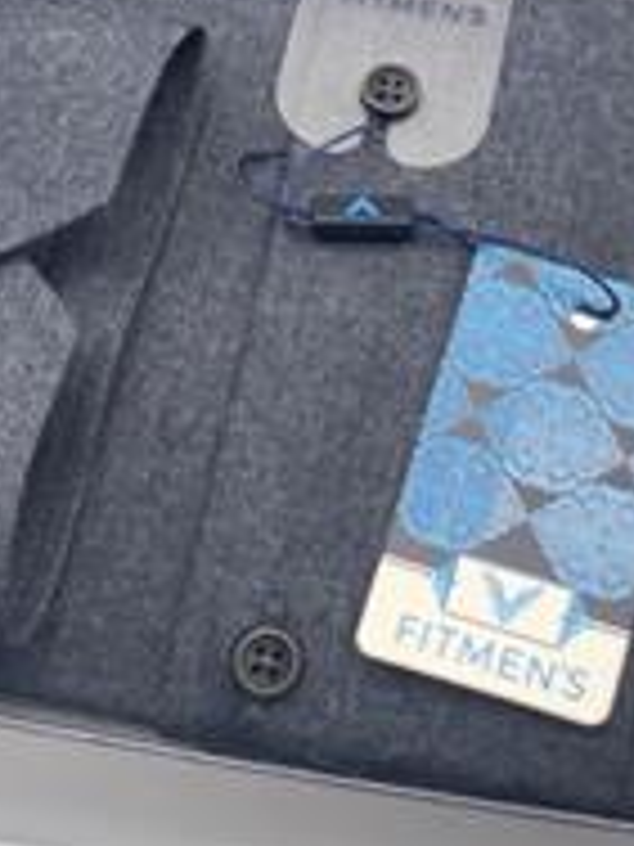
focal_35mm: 114
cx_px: 445
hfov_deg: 13.0
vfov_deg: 16.8
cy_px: -74
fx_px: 2784
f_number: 2
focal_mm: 6
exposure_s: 1/100
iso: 32
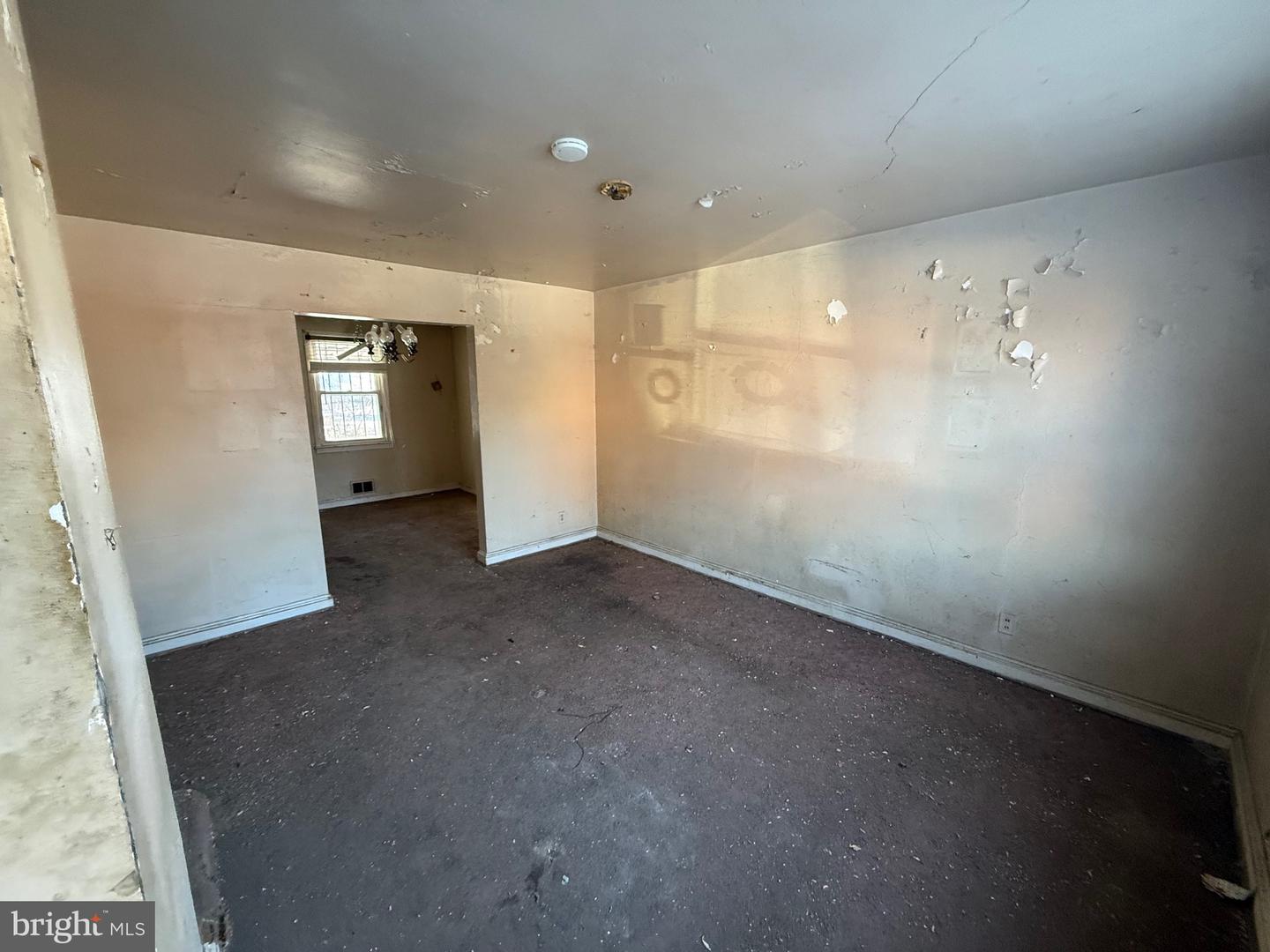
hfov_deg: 102.1
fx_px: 514
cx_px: 635
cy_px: 476
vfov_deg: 85.7
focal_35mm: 14
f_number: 2.2
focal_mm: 2.22
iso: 400
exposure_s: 1/84
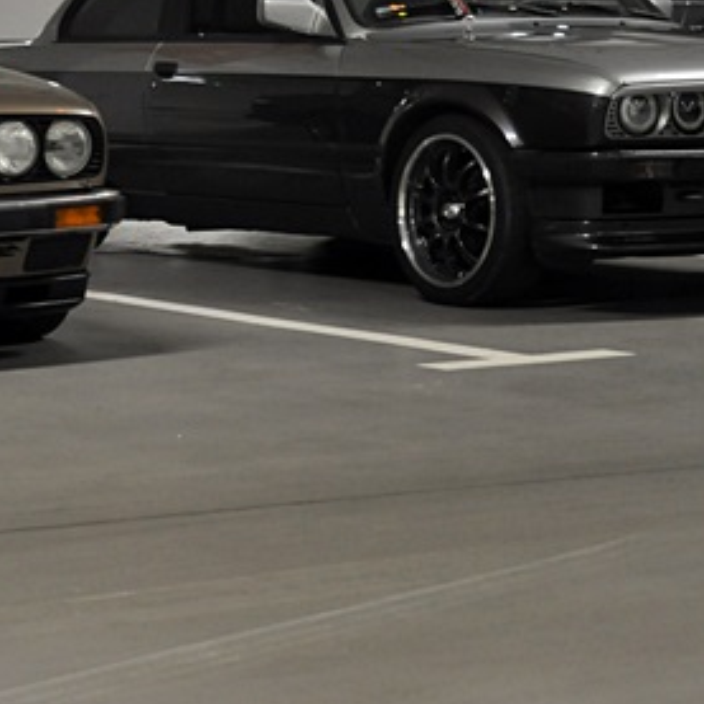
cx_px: 15
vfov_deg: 16.7
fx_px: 2370
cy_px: 118
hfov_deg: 16.6
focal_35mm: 103
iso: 900
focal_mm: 28
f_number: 4
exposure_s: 1/30
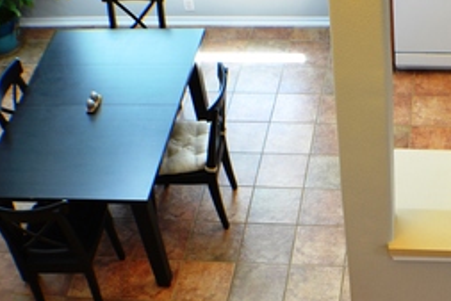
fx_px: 1141
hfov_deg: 22.0
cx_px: 369
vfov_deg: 15.0
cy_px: 199
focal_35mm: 91
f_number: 4
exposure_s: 1/25
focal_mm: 24
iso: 400
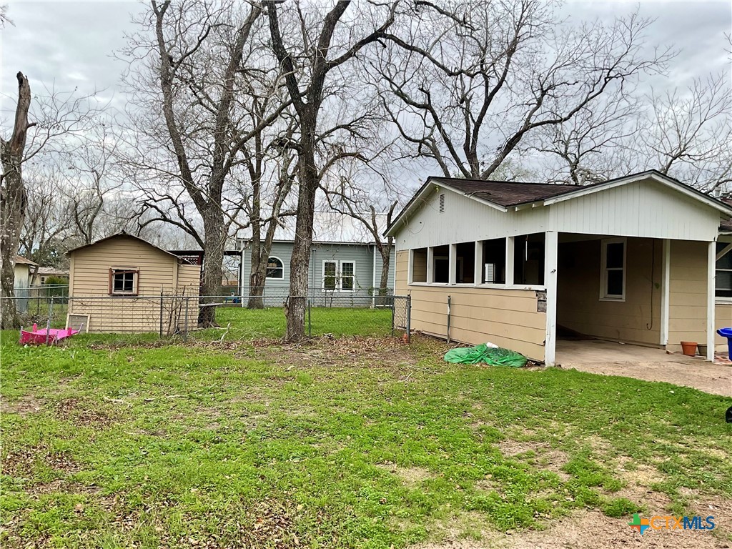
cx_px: 366
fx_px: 613
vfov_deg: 48.2
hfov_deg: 61.7
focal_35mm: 29
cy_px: 274
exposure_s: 1/944
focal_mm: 3
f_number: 1.8
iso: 16
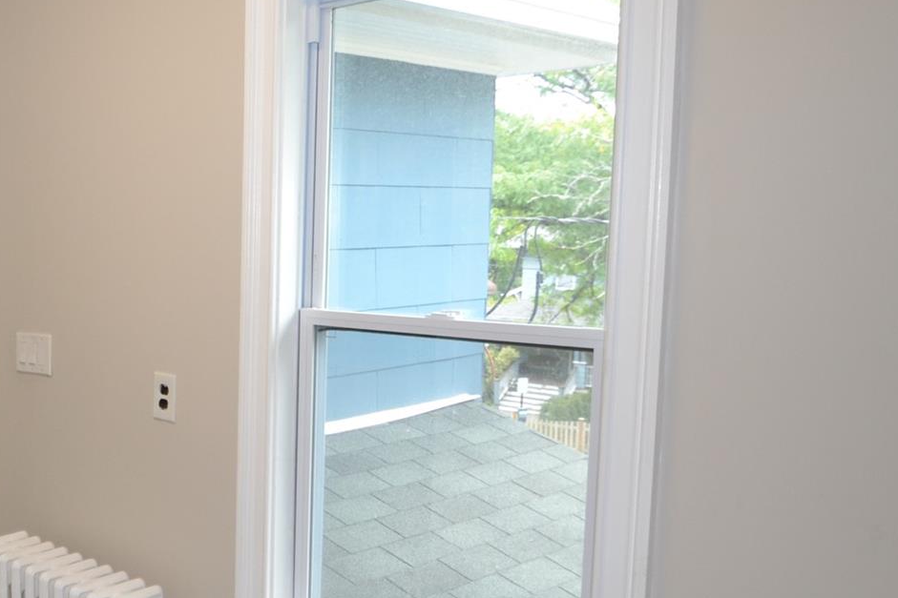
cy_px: 367
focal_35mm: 38
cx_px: -22
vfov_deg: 35.3
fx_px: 936
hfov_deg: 43.2
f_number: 4
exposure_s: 1/125
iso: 320
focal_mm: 11.5
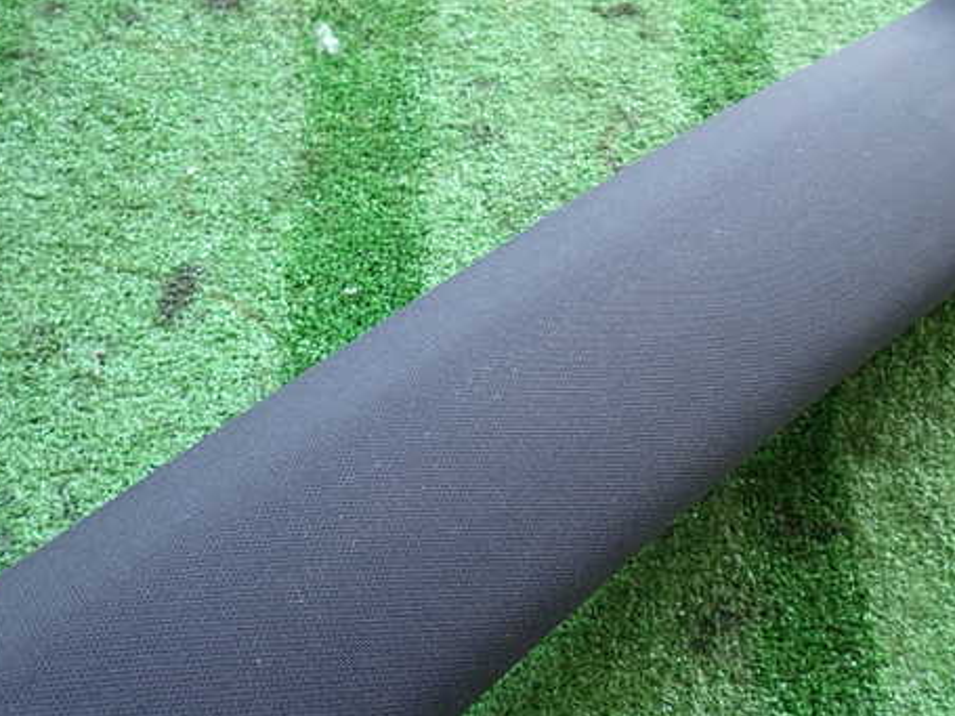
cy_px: 353
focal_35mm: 33
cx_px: 598
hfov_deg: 54.7
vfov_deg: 42.9
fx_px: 910
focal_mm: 4.5
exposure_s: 1/50
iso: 200
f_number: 2
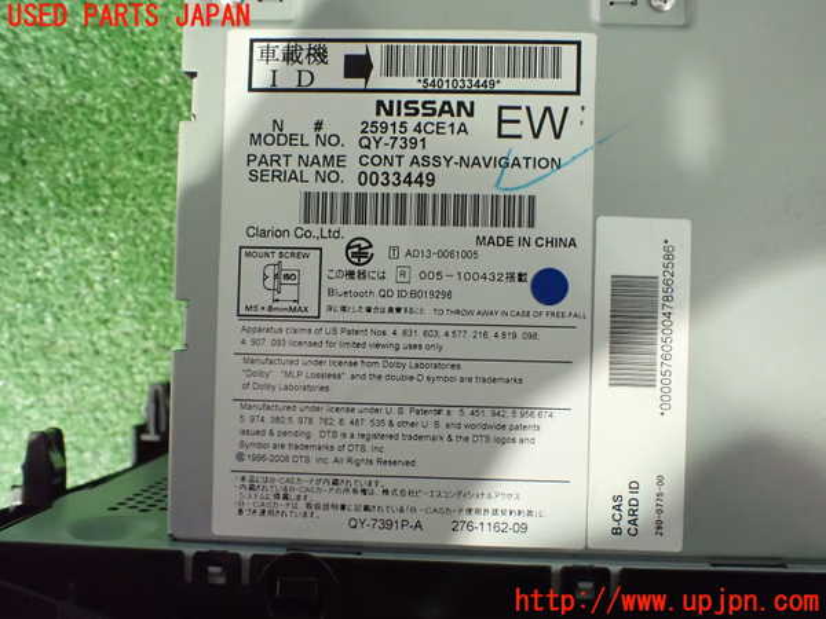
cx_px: 413
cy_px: 310
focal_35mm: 30
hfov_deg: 60.0
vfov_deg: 46.8
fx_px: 716
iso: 1250
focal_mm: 5.4
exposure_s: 1/30
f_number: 2.3
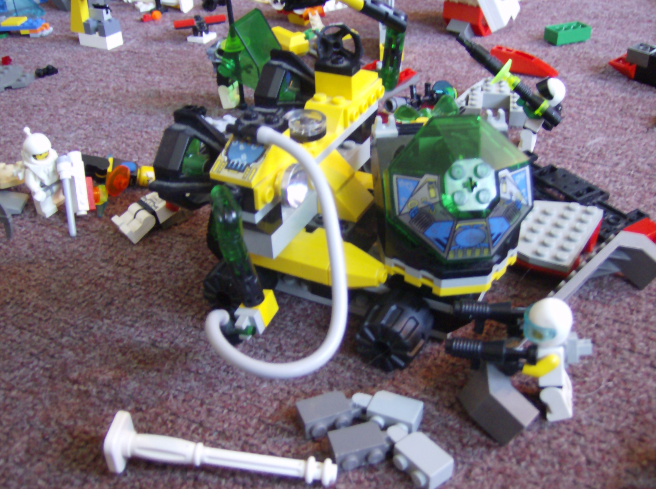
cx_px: 328
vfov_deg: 39.5
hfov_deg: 51.5
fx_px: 681
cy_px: 244
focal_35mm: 36
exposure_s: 1/1.74
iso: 200
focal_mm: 6
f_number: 2.8
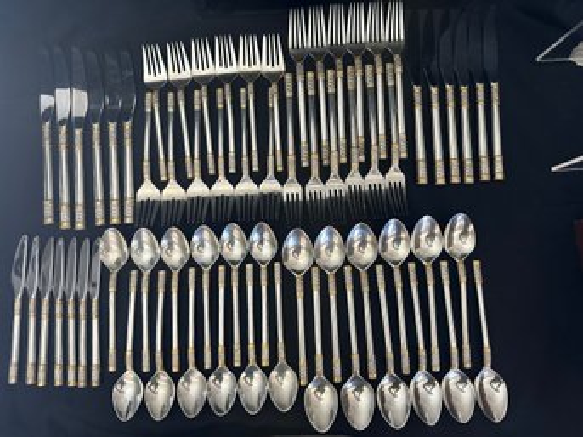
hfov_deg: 71.6
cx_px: 292
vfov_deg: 56.8
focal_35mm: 24
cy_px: 218
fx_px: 404
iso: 200
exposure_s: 1/60
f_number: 1.78
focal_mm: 6.86
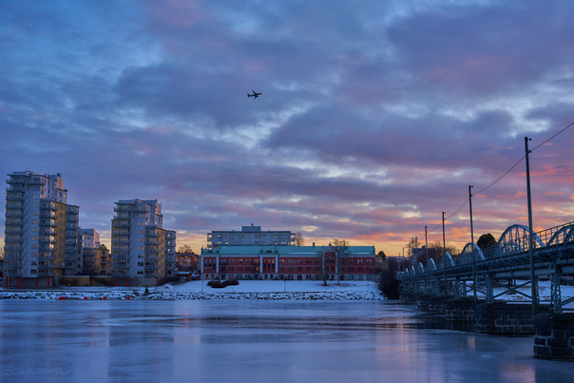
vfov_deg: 25.5
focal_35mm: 53
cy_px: 202
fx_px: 845
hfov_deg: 37.5
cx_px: 289
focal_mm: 50
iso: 100
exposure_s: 1/100
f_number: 5
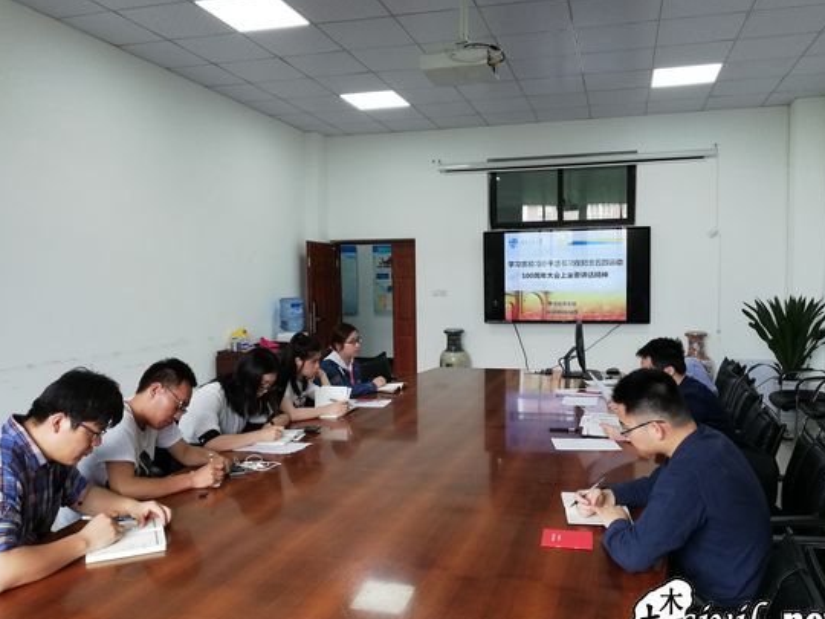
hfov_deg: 59.9
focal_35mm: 30
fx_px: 715
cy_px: 313
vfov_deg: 46.8
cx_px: 446
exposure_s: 1/50
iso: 160
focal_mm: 3.81
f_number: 2.2
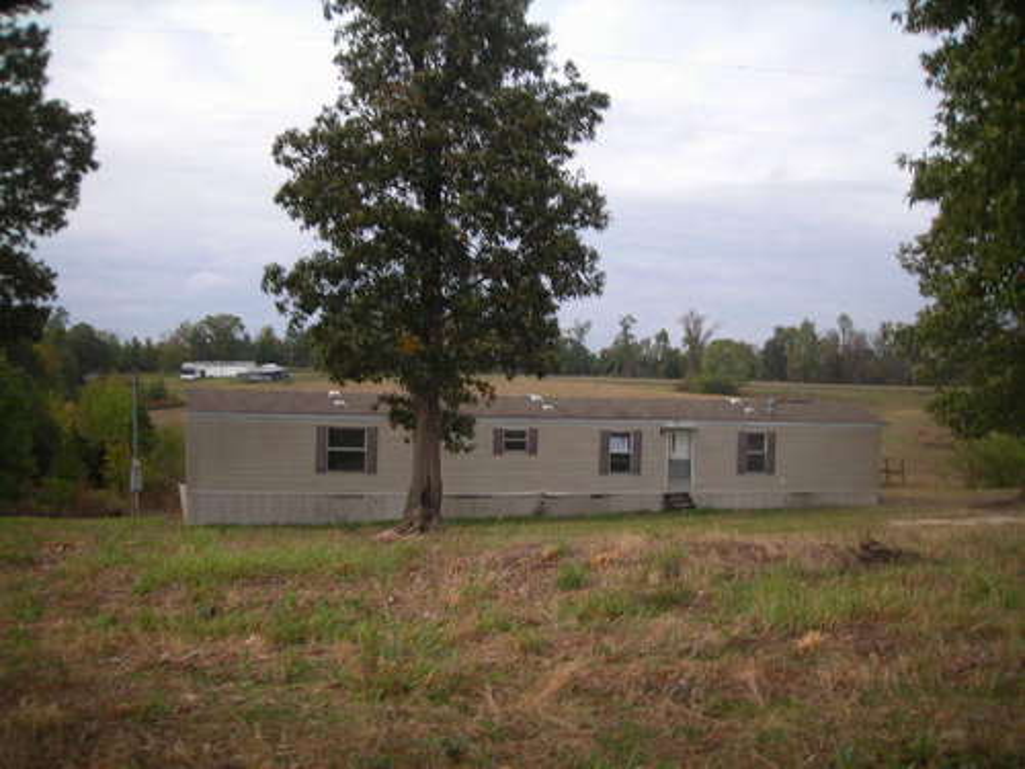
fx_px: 1125
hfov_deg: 49.0
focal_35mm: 38
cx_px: 512
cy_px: 384
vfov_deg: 37.7
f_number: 3.2
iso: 50
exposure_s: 1/122
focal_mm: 6.3
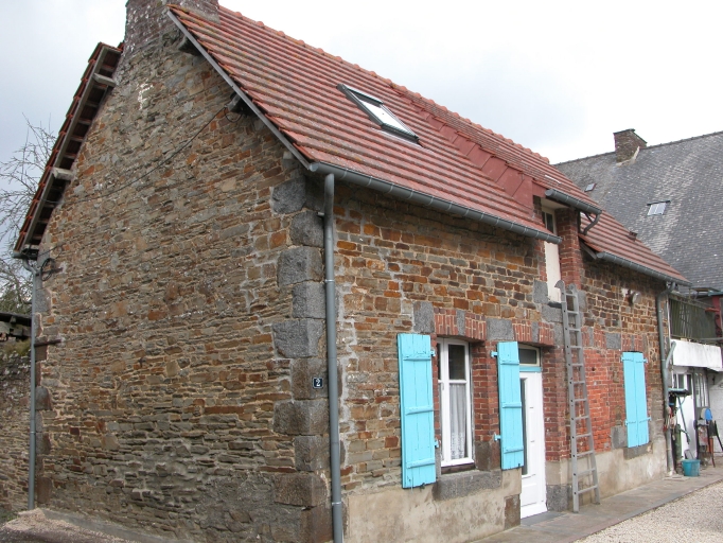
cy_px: 272
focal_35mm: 35
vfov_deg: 40.7
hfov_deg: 52.6
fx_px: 731
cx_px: 362
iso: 100
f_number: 5
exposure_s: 1/131
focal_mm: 8.9
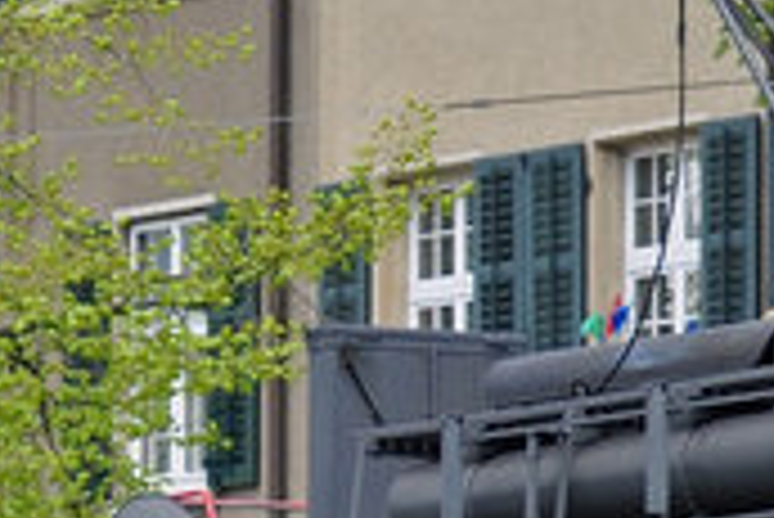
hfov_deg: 4.5
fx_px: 9877
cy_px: 300
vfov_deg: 3.0
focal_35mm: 459
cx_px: 1192
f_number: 3.2
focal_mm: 44
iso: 200
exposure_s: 1/1000
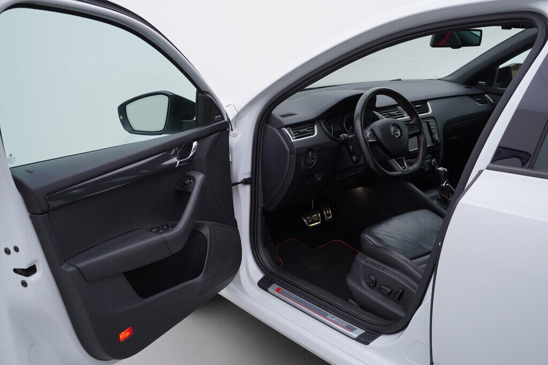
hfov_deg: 53.1
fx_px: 548
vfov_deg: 36.9
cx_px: 274
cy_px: 182
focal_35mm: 36
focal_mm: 24
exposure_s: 1/80
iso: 125
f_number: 4
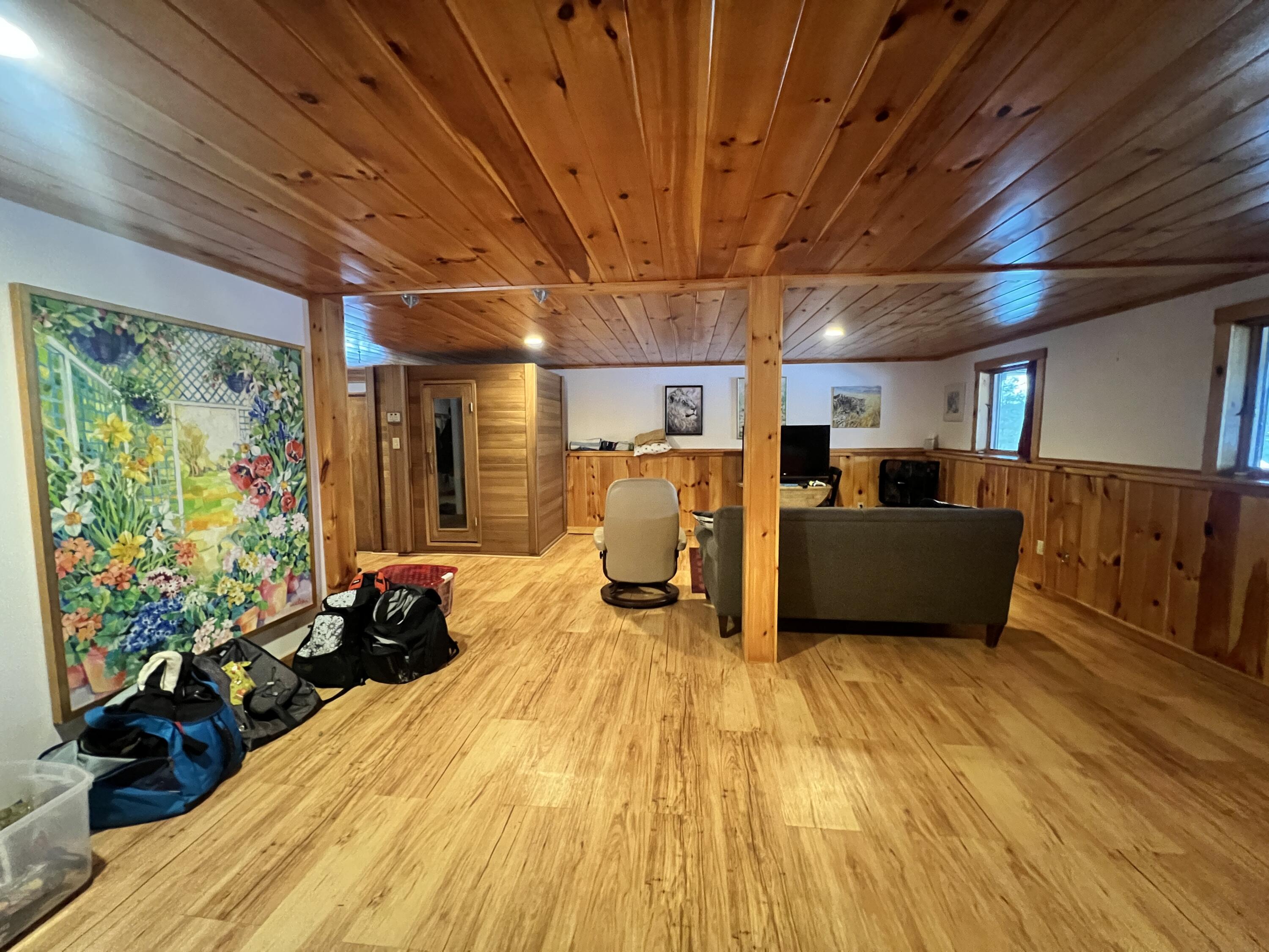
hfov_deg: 106.2
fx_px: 477
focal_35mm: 13
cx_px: 634
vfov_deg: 89.9
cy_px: 476
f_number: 1.8
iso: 1000
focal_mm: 1.57
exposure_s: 1/40
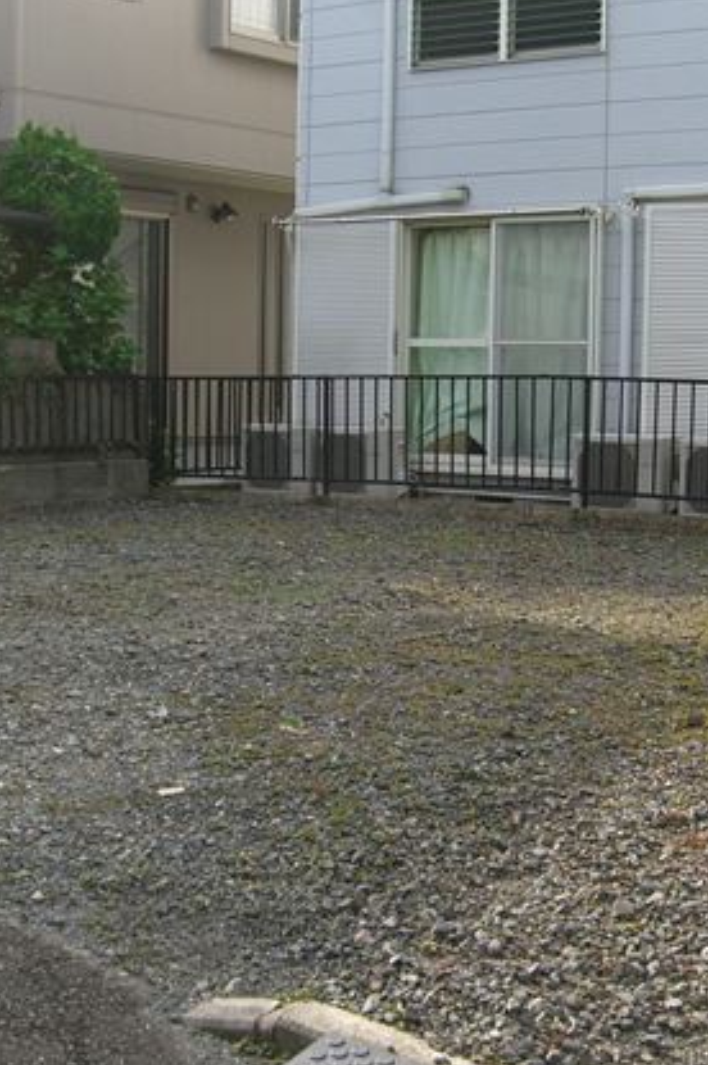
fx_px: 1802
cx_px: 518
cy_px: 562
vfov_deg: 32.9
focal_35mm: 61
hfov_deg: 22.1
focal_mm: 6.2
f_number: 2.7
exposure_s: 1/250
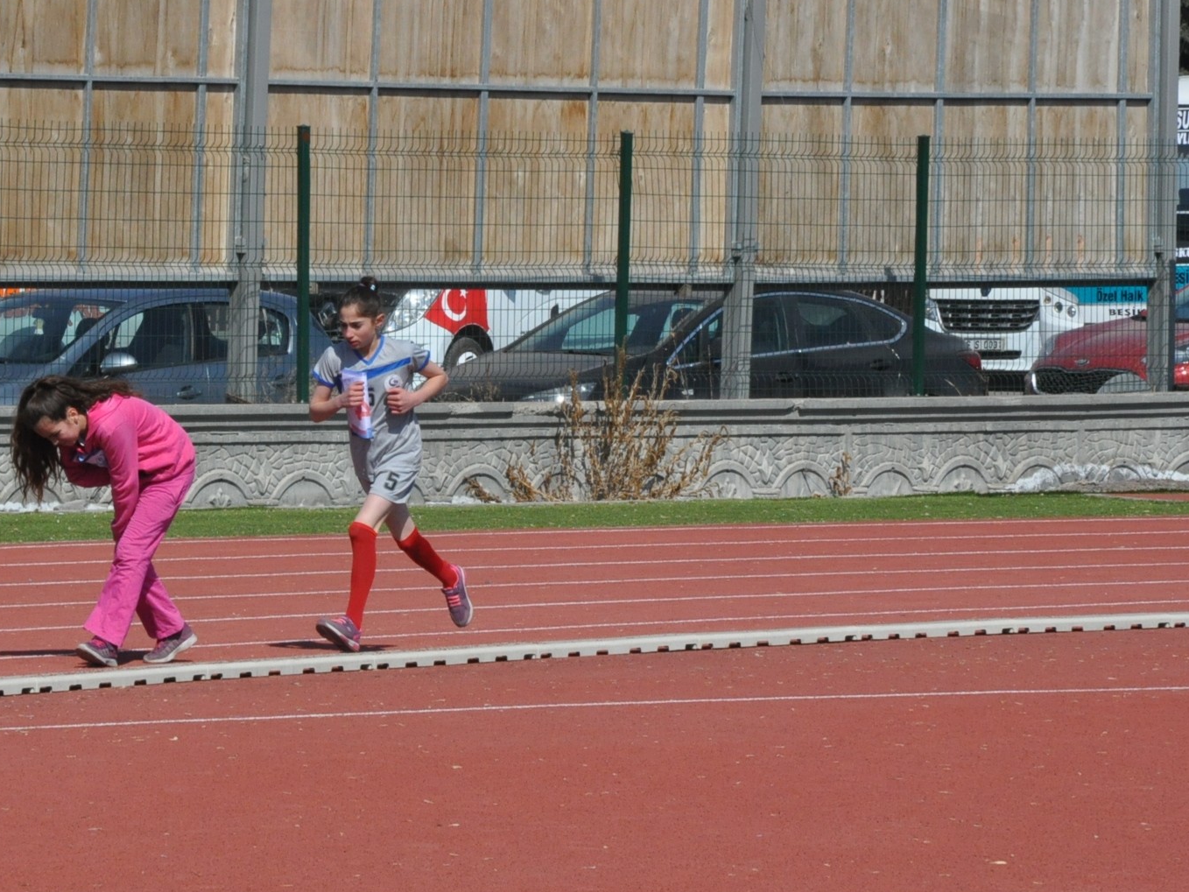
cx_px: 339
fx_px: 8202
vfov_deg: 6.2
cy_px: 417
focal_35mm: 239
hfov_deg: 8.3
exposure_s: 1/1000
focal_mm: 105
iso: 1250
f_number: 16
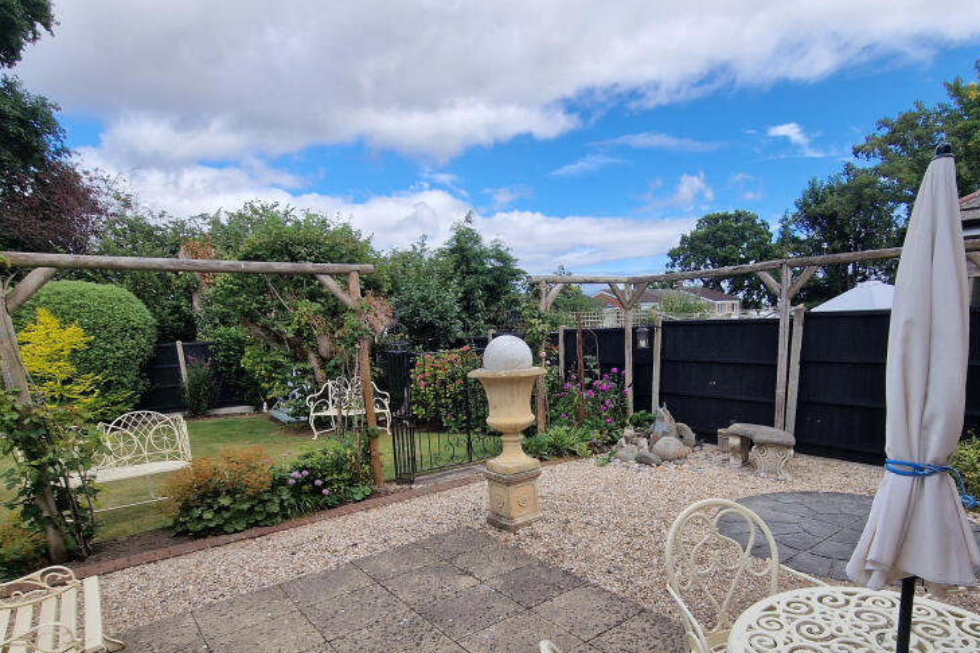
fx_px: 517
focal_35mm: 19
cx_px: 581
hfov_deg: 86.0
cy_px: 443
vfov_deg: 62.7
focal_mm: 2.2
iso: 50
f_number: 2.2
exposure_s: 1/1604
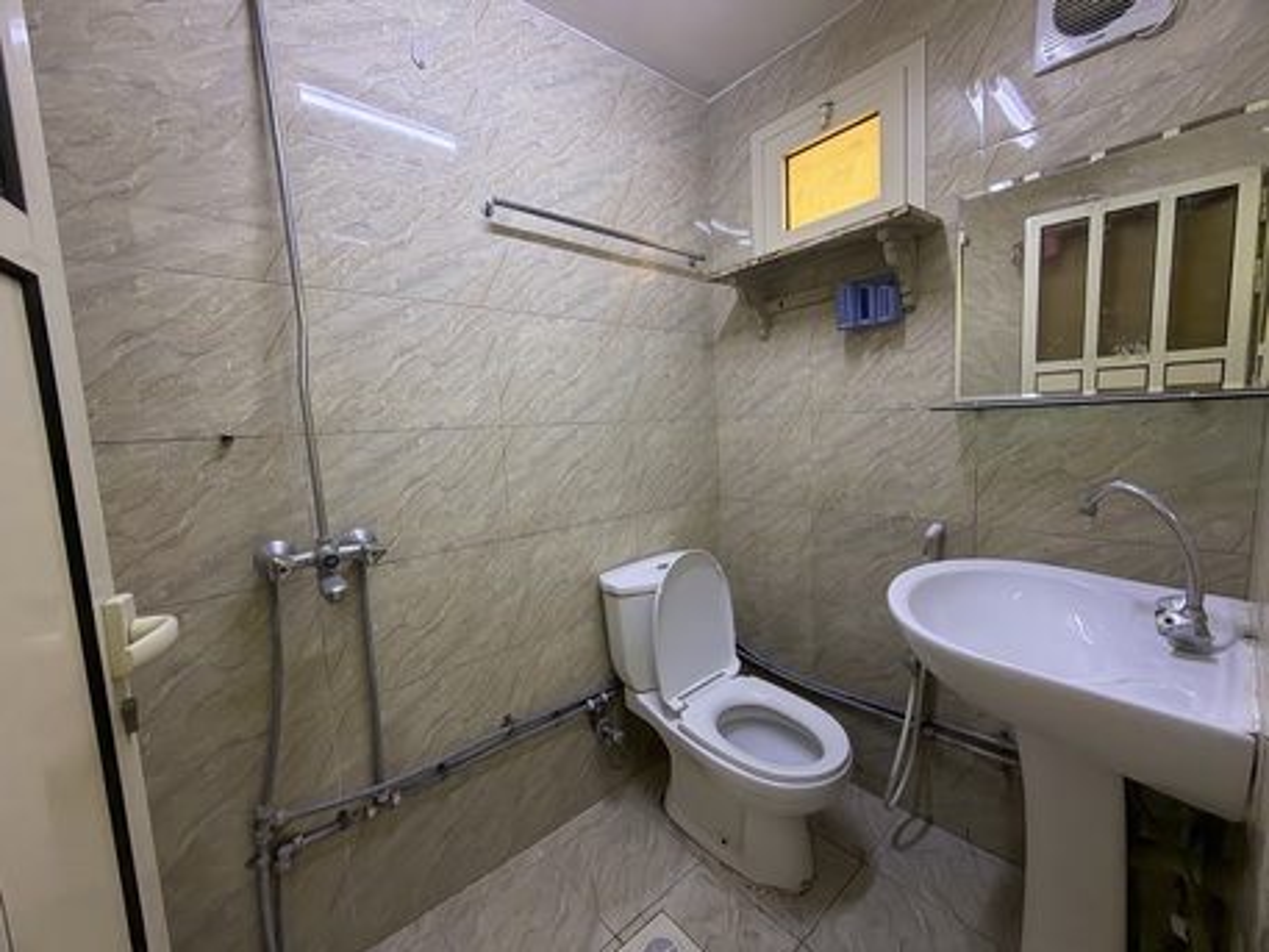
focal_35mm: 14
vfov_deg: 85.7
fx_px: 513
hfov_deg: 102.0
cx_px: 634
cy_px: 476
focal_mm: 2.22
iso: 500
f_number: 2.2
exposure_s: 1/33
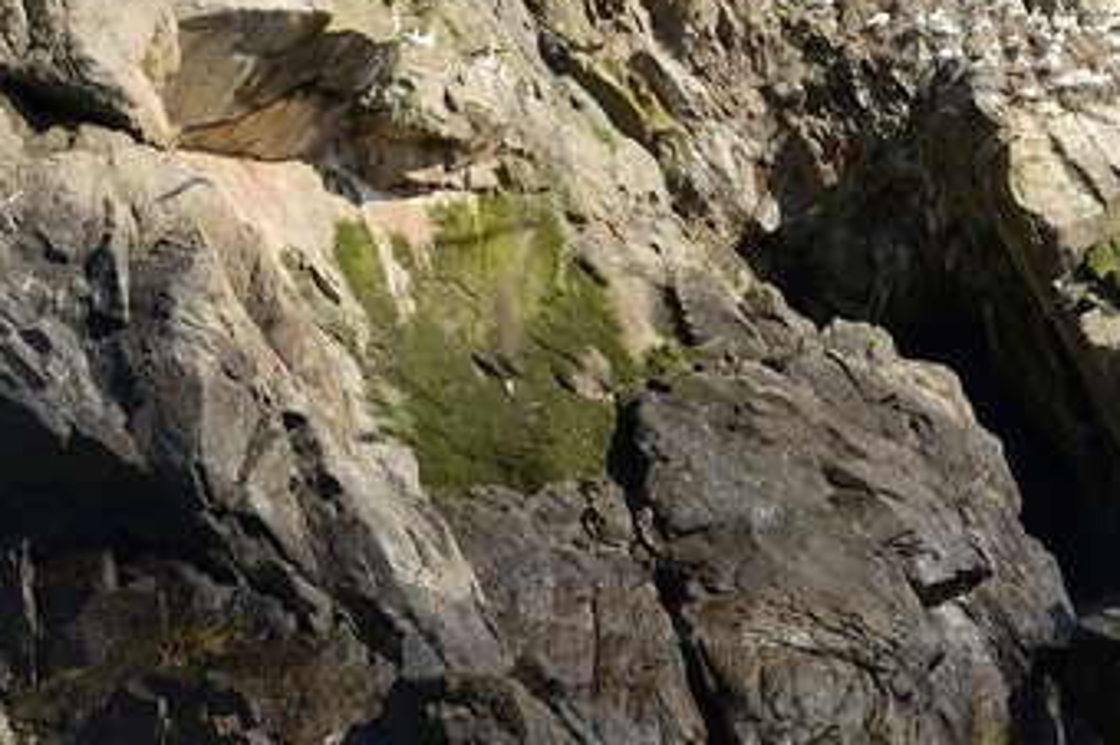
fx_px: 3512
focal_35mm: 113
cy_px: -560
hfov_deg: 18.0
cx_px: 814
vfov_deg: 11.3
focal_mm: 24
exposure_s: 1/1600
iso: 400
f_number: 6.3
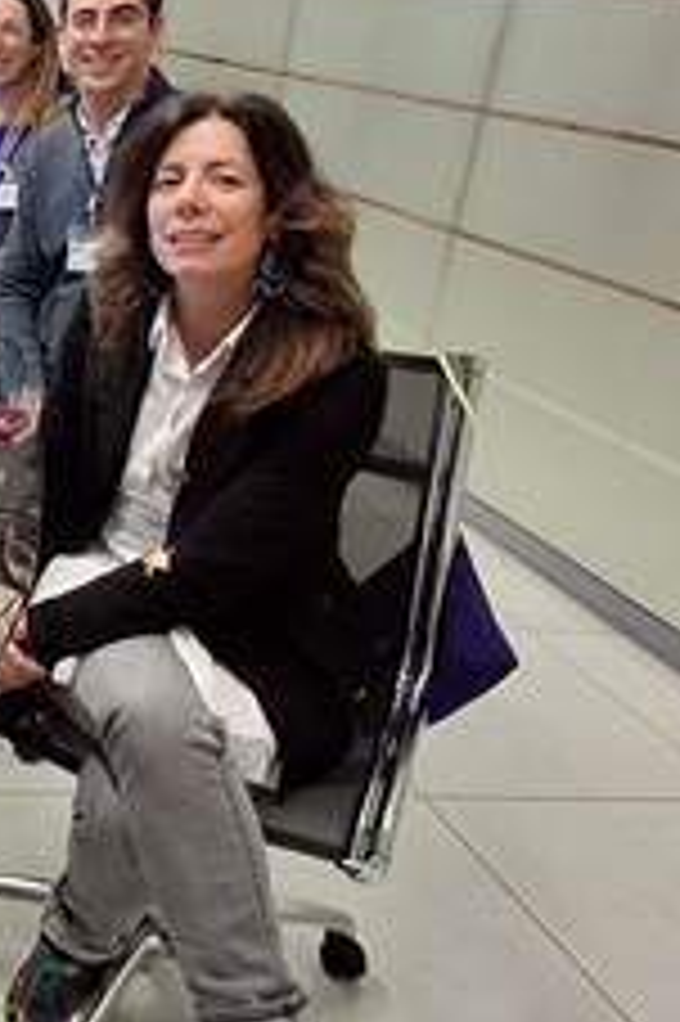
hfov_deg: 24.5
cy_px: 383
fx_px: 1248
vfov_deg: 44.2
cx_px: -306
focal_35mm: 44
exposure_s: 1/50
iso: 80
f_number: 2.2
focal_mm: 1.64
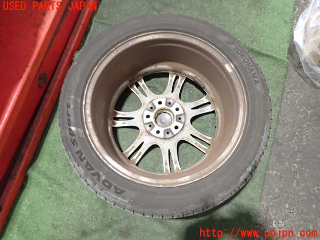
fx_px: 231
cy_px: 120
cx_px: 160
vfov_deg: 54.9
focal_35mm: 25
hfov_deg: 69.4
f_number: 2
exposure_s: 1/25
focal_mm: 4.5
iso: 800
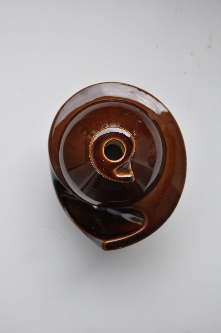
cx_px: 110
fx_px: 582
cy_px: 166
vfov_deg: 31.9
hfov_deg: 21.5
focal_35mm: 63
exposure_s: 1/200
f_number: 7.1
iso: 200
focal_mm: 42
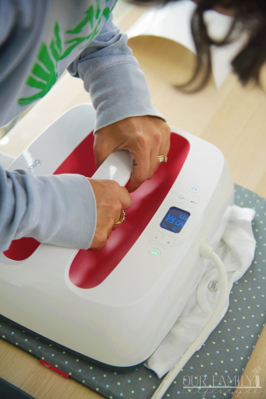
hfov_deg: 19.5
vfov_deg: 28.8
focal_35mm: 70
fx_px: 775
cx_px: 133
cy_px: 200
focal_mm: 70
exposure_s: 1/60
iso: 720
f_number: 4
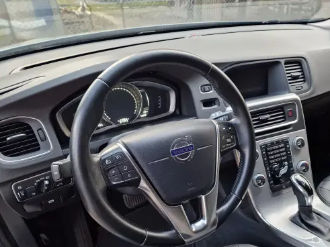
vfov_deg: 46.5
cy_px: 150
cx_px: 201
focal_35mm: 30
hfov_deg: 59.4
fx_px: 286
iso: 640
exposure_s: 1/120
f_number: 1.8
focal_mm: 6.4
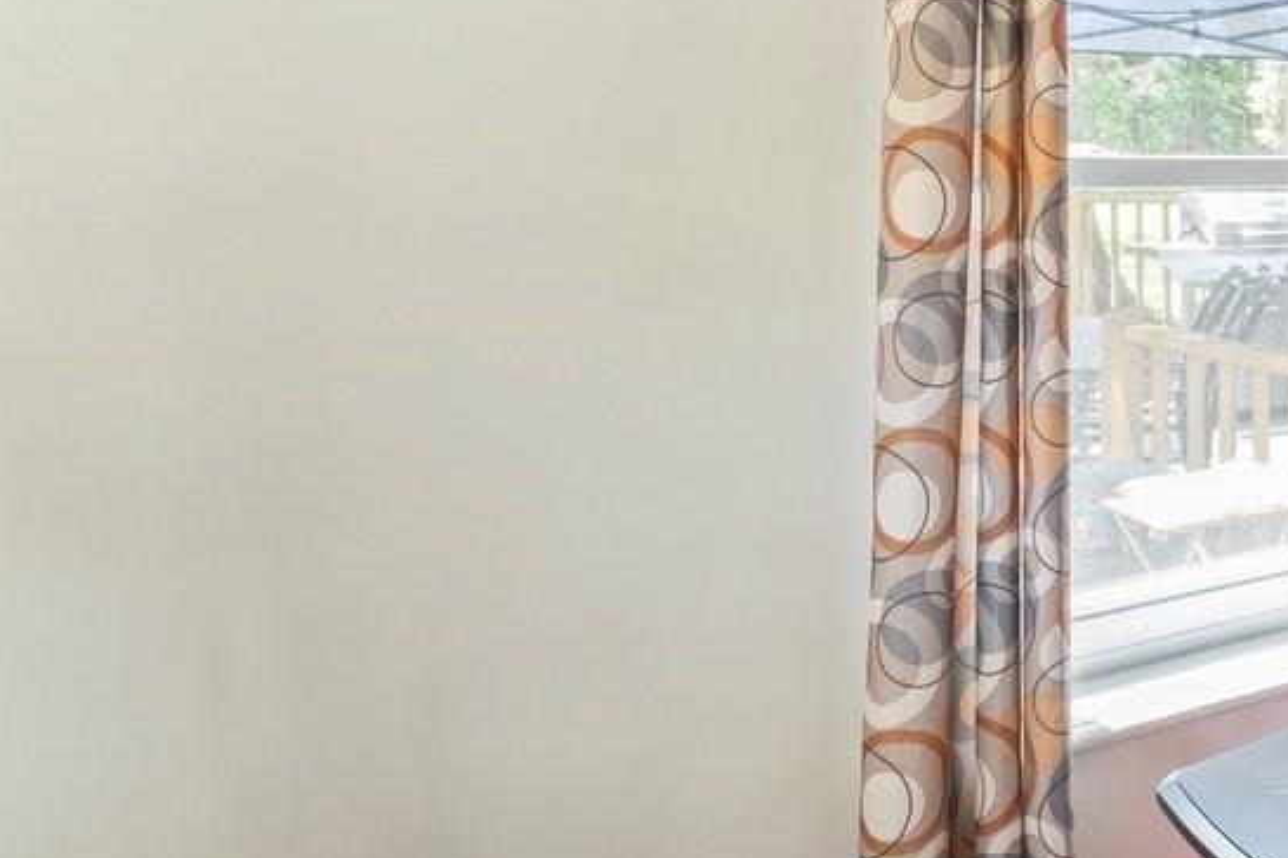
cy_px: 130
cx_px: 1790
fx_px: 1467
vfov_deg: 31.5
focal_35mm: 41
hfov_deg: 31.8
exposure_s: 1
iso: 100
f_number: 11
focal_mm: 14
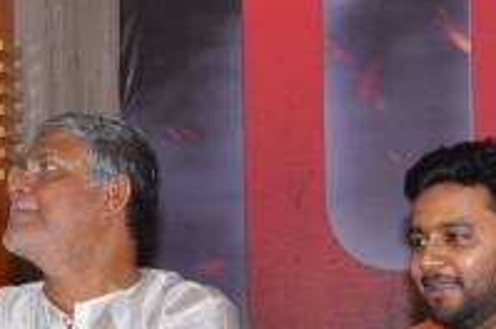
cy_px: 197
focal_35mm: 239
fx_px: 3288
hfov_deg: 8.5
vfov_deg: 5.7
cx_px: -110
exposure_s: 1/125
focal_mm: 48
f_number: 7.1
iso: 640
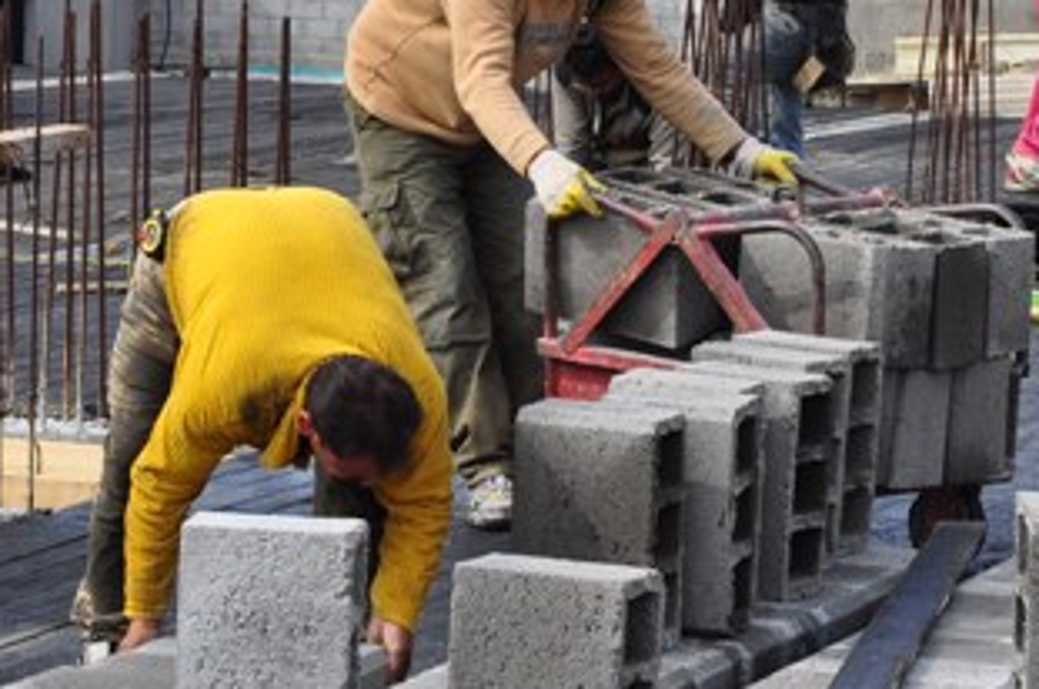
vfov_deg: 7.2
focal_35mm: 189
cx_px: 640
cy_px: 167
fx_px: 5444
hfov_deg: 10.9
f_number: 8
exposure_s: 1/250
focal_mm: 52
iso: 200
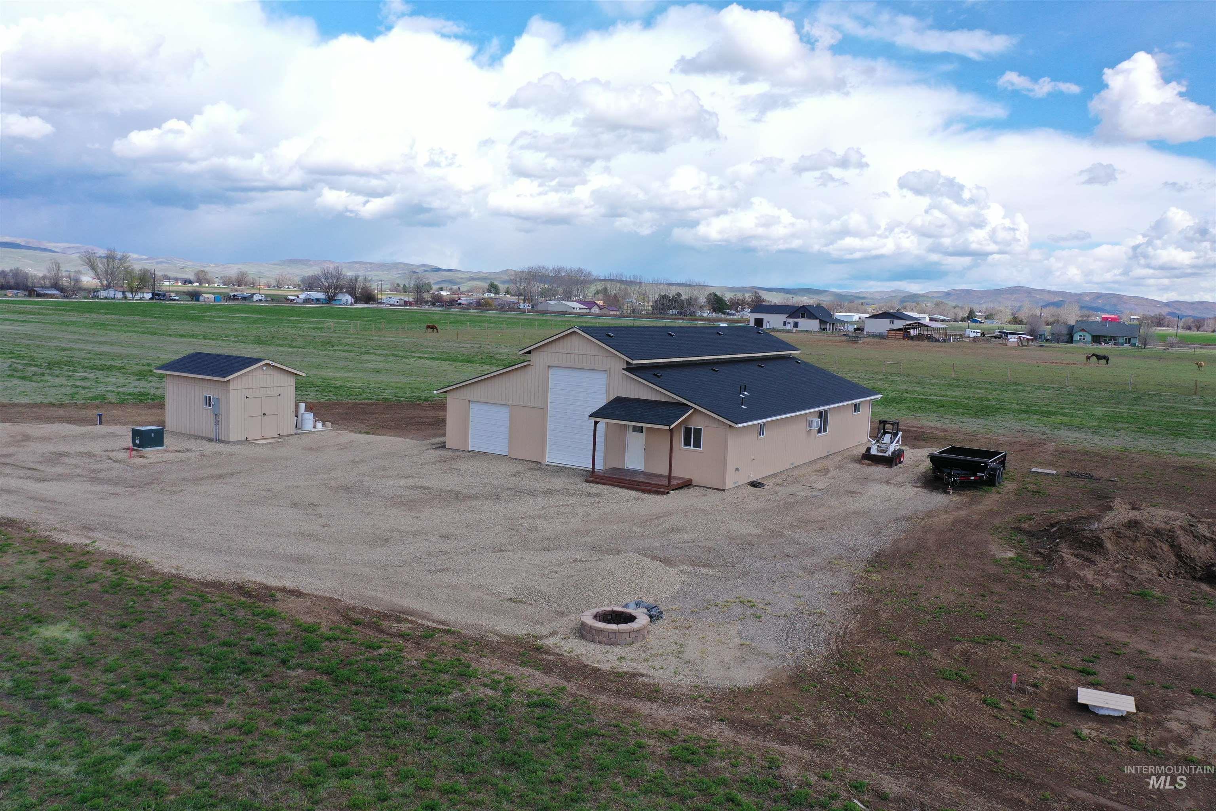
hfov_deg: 65.5
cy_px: 406
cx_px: 608
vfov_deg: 46.4
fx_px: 946
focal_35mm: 28
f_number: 3.5
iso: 100
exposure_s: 1/80
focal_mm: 10.26
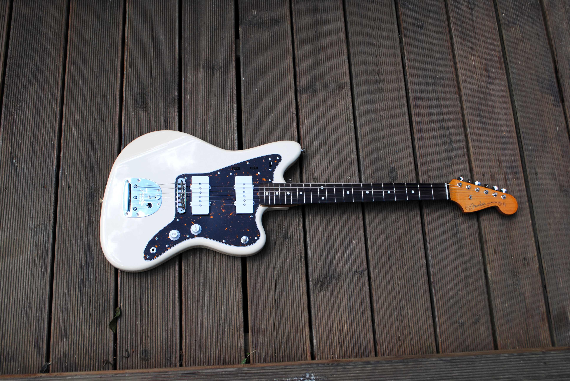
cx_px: 285
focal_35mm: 39
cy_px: 190
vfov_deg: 34.3
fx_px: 618
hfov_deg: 49.5
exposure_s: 1/200
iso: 100
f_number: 7.1
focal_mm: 26
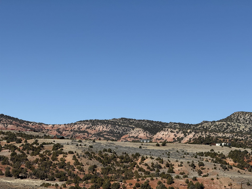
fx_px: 874
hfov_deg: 16.4
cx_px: 126
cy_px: 94
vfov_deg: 12.3
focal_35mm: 120
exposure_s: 1/3509
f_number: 2.8
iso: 64
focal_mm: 15.66
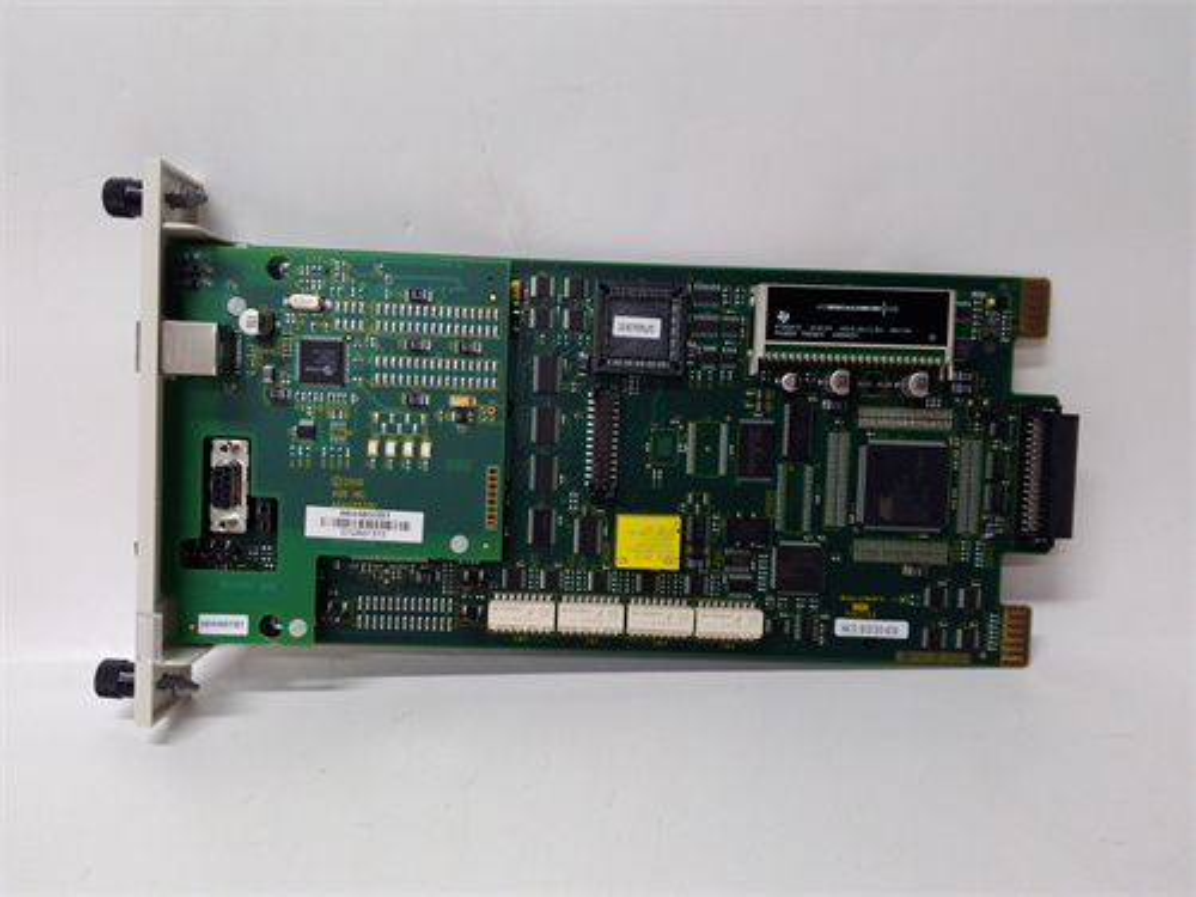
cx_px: 598
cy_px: 448
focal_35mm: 27
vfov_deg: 51.4
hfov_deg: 65.3
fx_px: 933
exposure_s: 1/33
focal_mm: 3.79
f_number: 2
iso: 246
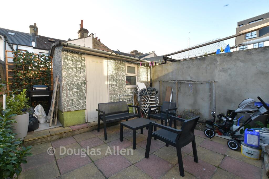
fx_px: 112
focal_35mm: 15
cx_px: 134
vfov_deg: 77.3
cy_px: 90
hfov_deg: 100.4
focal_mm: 10
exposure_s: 1/25
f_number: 8
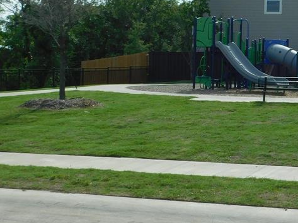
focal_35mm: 78
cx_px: 282
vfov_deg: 18.7
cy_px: 55
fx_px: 671
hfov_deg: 24.2
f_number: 3.5
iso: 125
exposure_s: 1/1250
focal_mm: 6.3
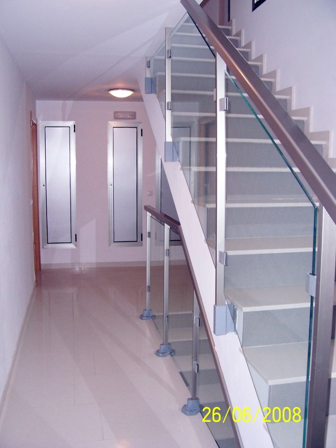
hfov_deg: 40.7
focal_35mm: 35
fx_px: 453
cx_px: 165
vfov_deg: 52.6
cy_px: 218
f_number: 2.7
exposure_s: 1/60
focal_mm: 5.6
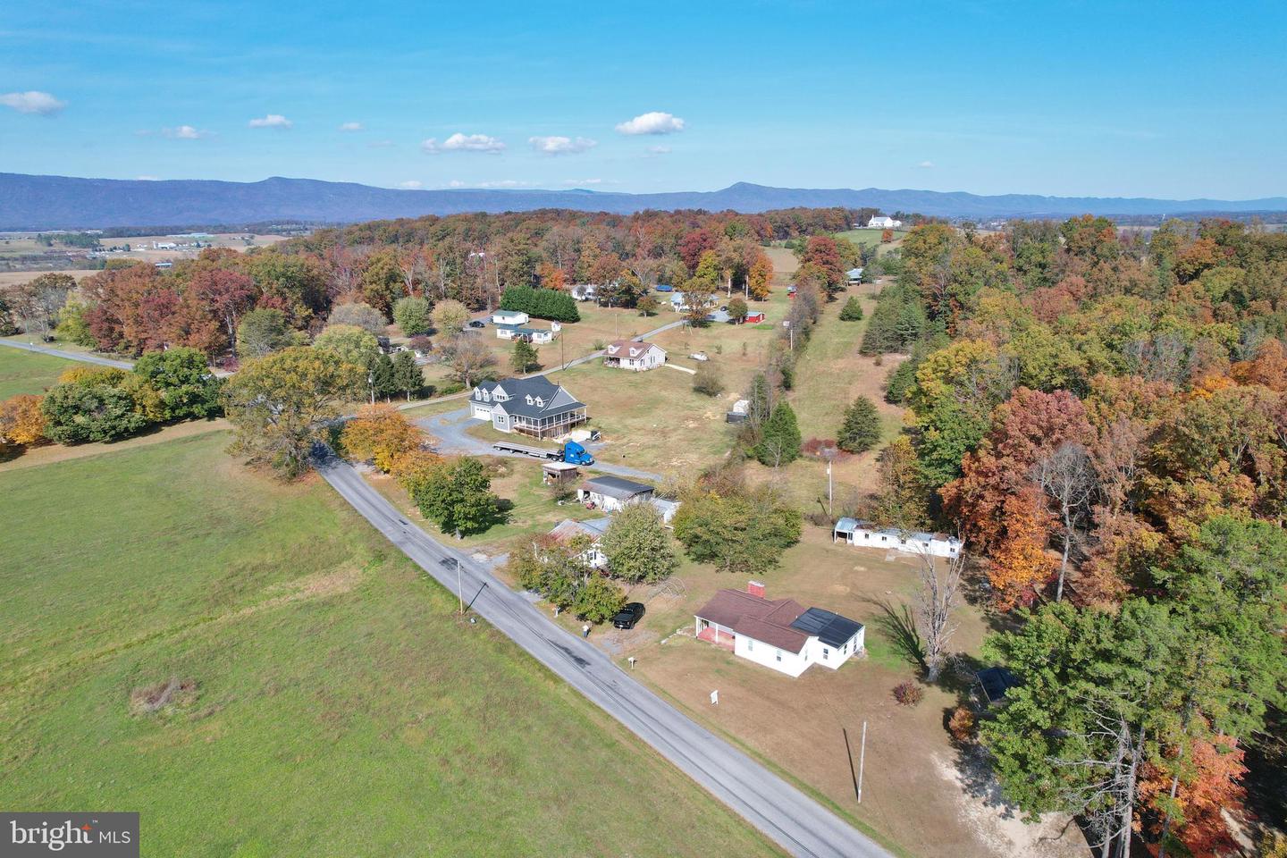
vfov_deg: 57.2
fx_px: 786
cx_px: 644
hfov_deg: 78.6
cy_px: 429
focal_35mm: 22
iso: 100
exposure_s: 1/1600
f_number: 2.8
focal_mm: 8.38
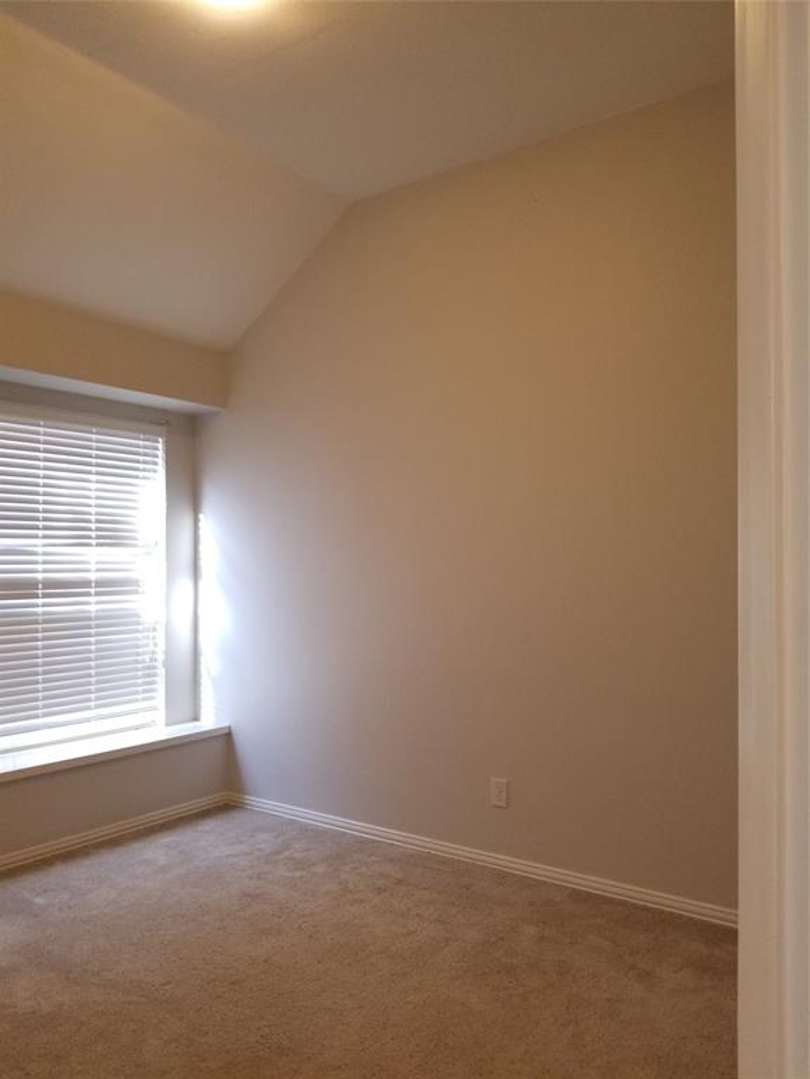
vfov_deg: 67.3
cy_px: 540
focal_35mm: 26
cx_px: 405
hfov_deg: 53.1
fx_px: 811
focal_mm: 4.3
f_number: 1.7
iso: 200
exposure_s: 1/60
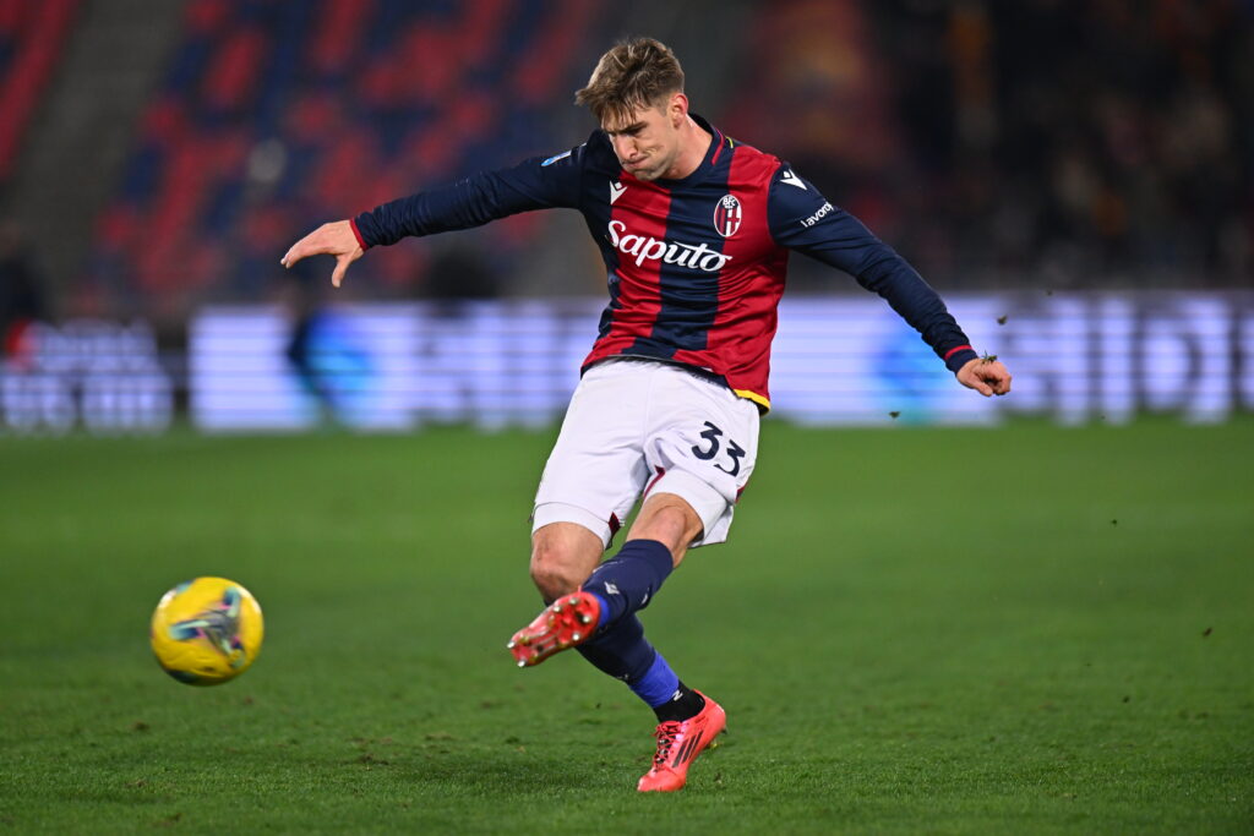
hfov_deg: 5.2
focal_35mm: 400
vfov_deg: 3.4
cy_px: 418
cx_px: 627
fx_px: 13934
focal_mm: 400
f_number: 3.2
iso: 2000
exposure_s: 1/2000
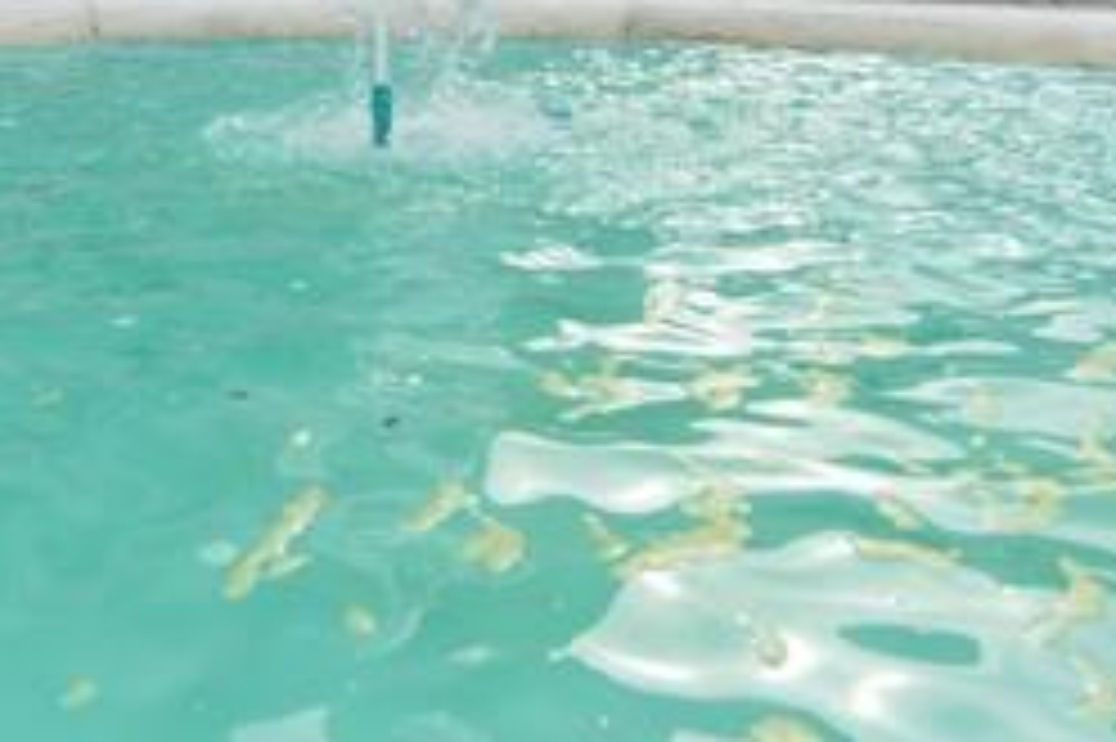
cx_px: 378
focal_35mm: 42
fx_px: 1301
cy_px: -151
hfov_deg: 45.8
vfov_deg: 27.9
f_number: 5
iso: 200
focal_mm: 16
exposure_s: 1/800
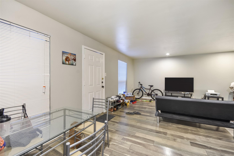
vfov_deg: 77.3
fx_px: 97
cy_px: 78
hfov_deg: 100.4
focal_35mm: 15
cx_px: 117
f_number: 8
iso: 200
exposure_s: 2
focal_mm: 10
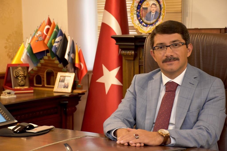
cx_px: 114
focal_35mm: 93
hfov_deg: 21.9
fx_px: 586
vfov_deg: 14.7
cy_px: 76
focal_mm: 62
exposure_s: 1/60
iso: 2000
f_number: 5
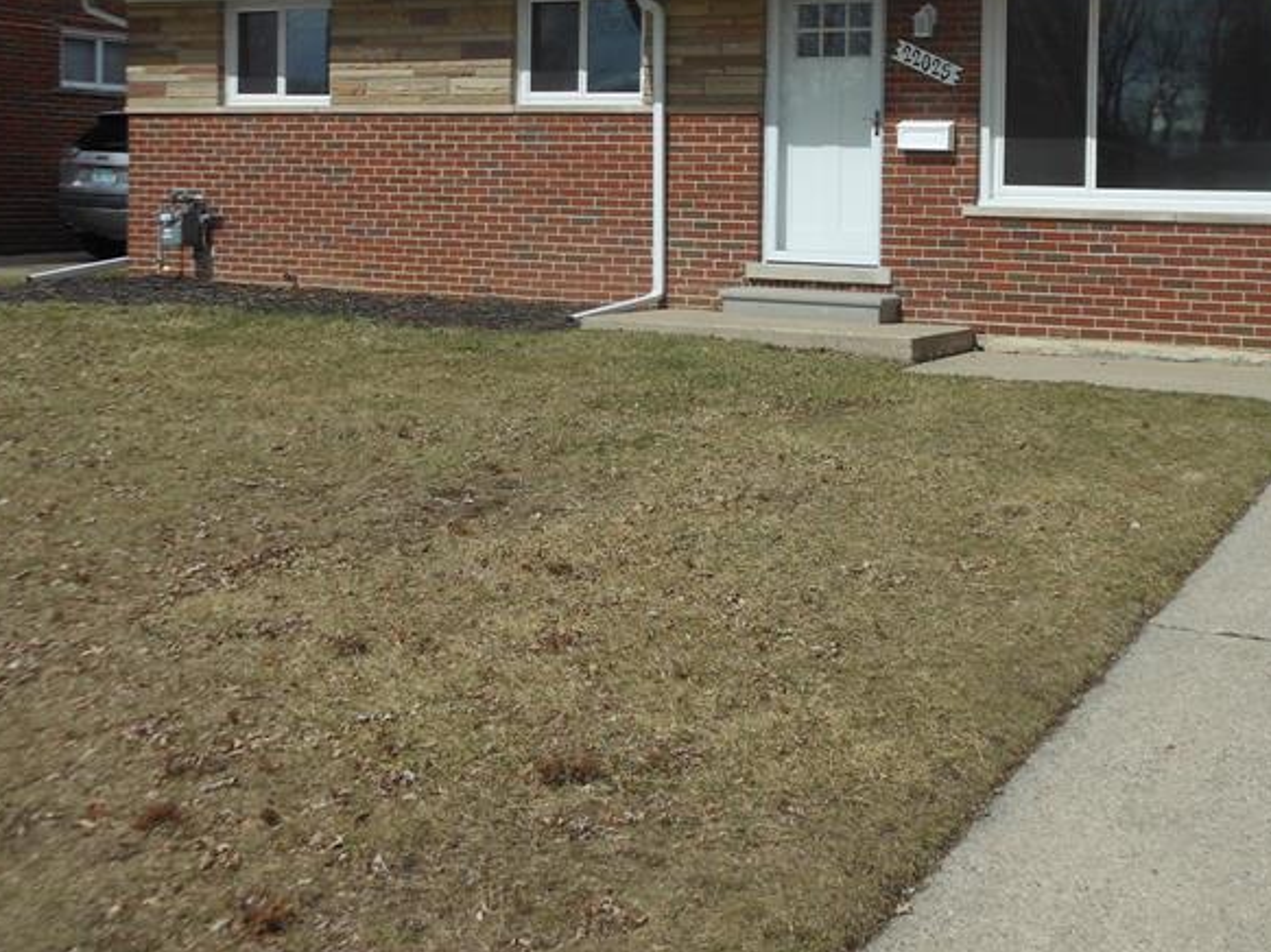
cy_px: 153
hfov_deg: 42.4
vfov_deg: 31.7
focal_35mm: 44
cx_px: 845
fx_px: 1615
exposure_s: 1/1250
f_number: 3.2
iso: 80
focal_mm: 4.5
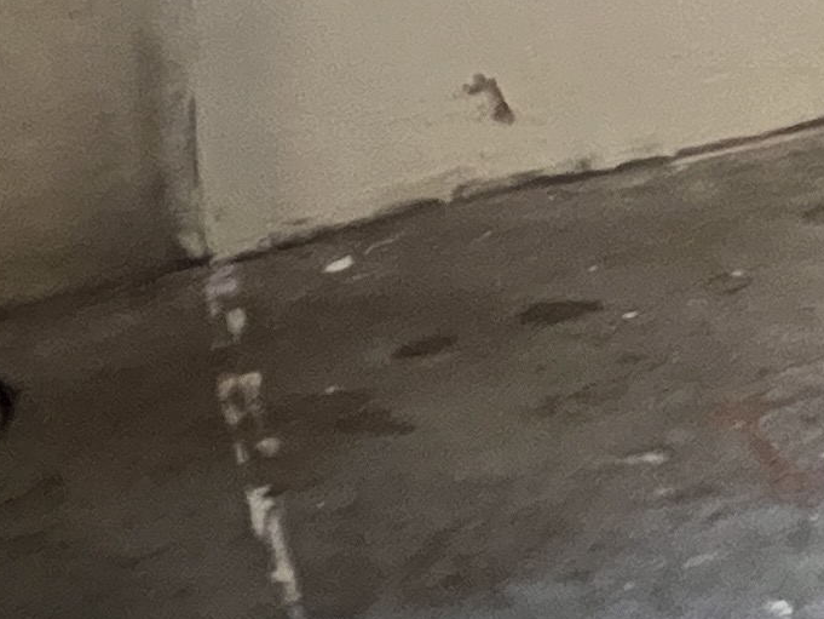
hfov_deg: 19.8
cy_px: -451
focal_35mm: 77
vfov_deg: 16.4
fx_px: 1833
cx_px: 1418
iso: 1000
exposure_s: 1/60
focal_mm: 1.57
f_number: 1.8
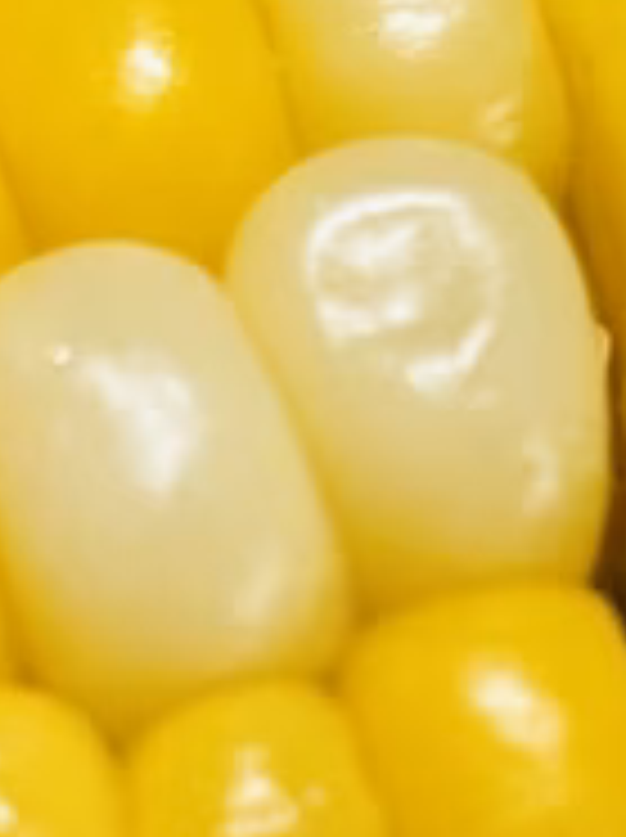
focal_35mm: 56
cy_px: 878
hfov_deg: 25.1
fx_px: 1353
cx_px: 45
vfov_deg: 31.3
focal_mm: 5.7
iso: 100
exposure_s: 1/60
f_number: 1.5
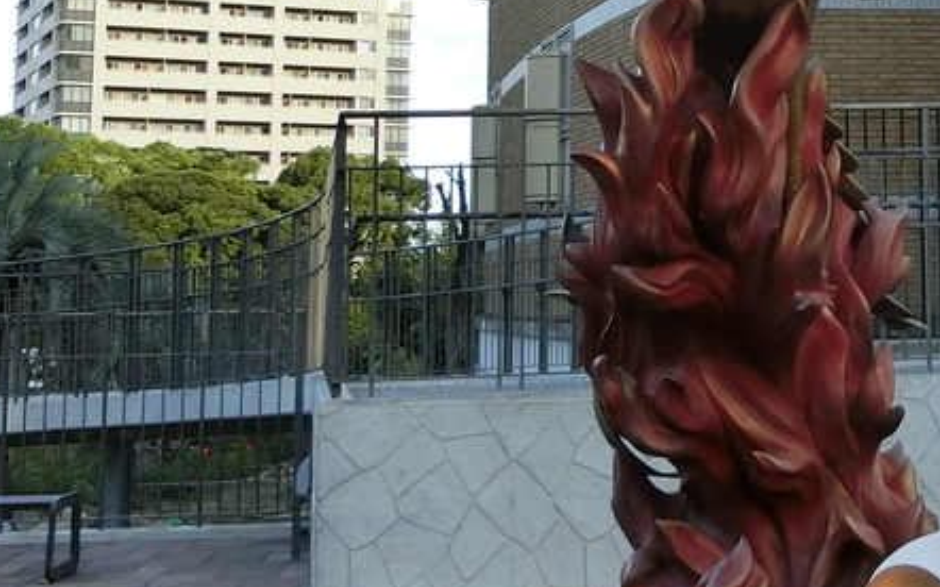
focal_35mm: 72
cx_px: 944
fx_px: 1844
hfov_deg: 27.0
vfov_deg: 17.8
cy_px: 45
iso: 80
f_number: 3.5
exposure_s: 1/200
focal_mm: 4.5
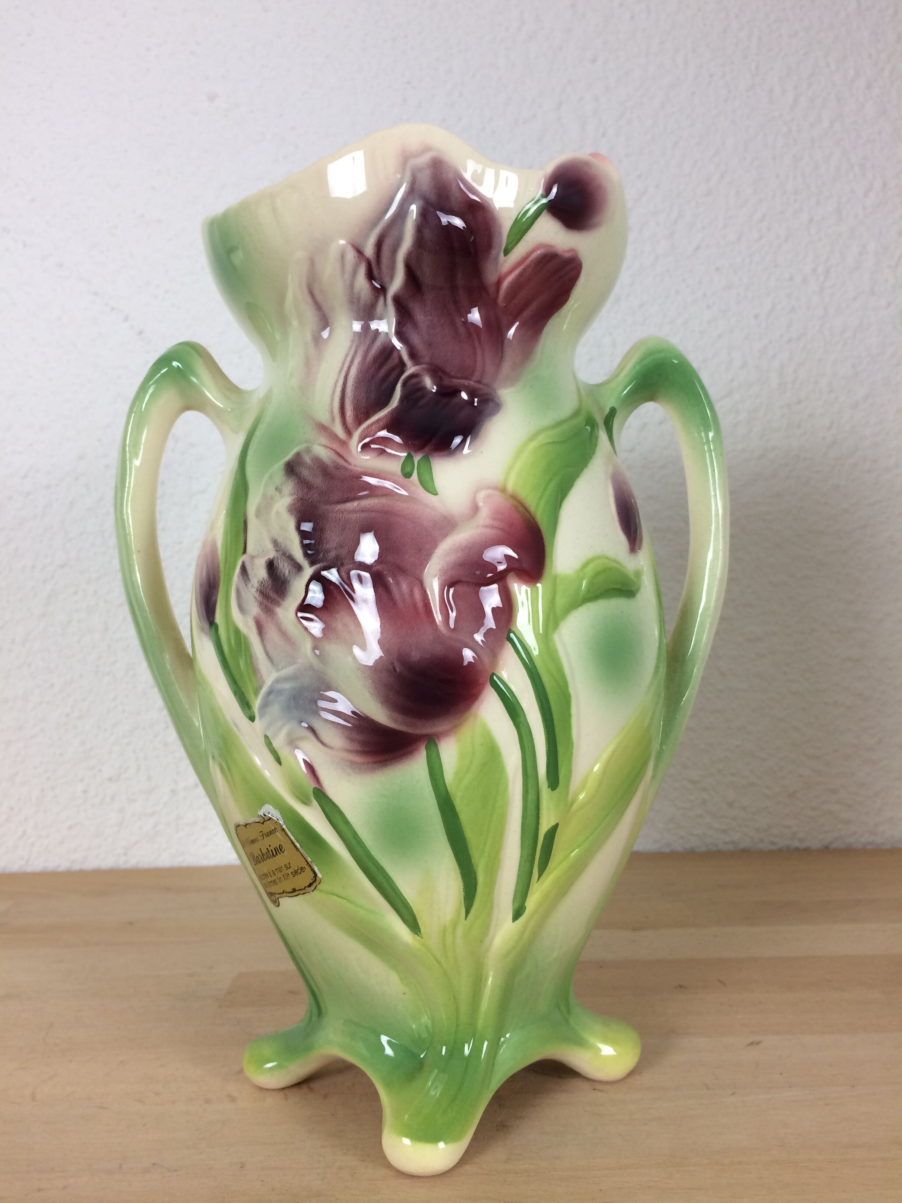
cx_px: 451
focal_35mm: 29
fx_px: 1008
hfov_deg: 48.2
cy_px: 602
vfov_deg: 61.7
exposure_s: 1/33
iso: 40
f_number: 2.2
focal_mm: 4.15
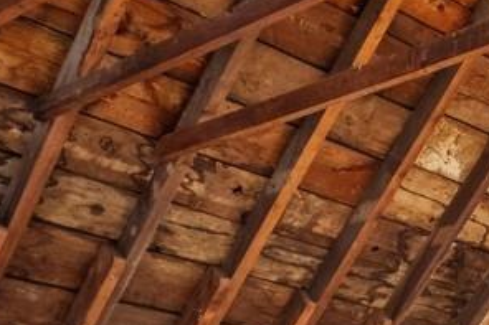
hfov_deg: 20.9
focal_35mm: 92
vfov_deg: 13.3
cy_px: 592
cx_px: 563
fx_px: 1249
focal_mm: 11
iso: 640
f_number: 8
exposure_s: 1/15
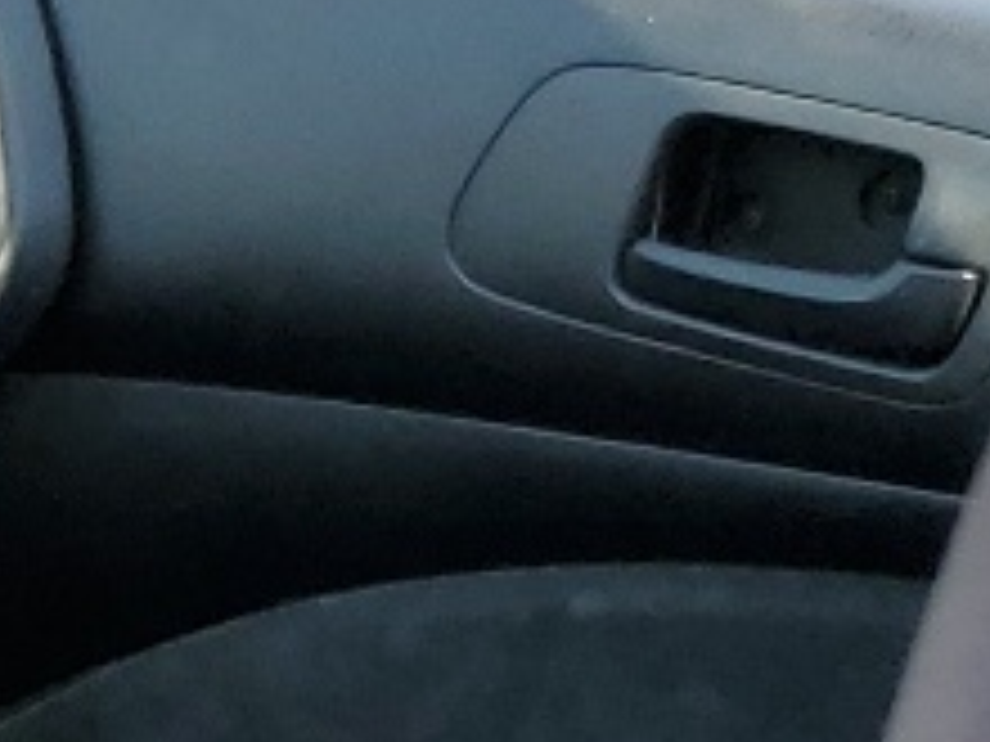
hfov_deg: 8.3
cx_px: -2295
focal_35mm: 189
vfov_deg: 7.3
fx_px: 5405
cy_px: 1799
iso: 50
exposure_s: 1/385
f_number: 1.5
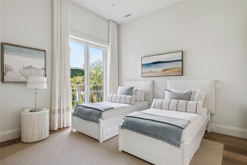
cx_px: 124
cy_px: 82
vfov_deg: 64.5
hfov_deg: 86.9
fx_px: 130
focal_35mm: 19
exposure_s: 1/30
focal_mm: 19
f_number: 9
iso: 400
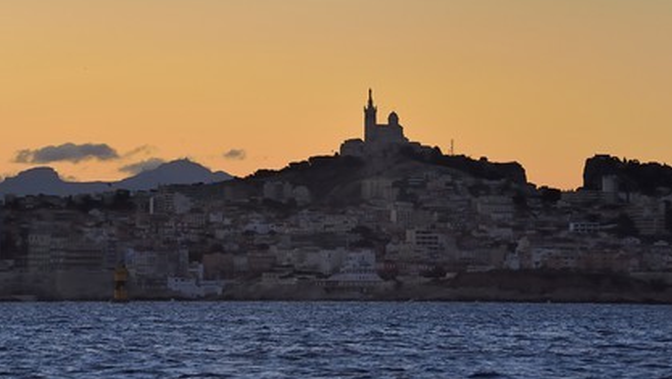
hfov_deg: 10.2
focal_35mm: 211
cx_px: 337
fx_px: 3761
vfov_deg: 5.8
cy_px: 189
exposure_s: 1/640
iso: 1600
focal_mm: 200
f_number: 7.1
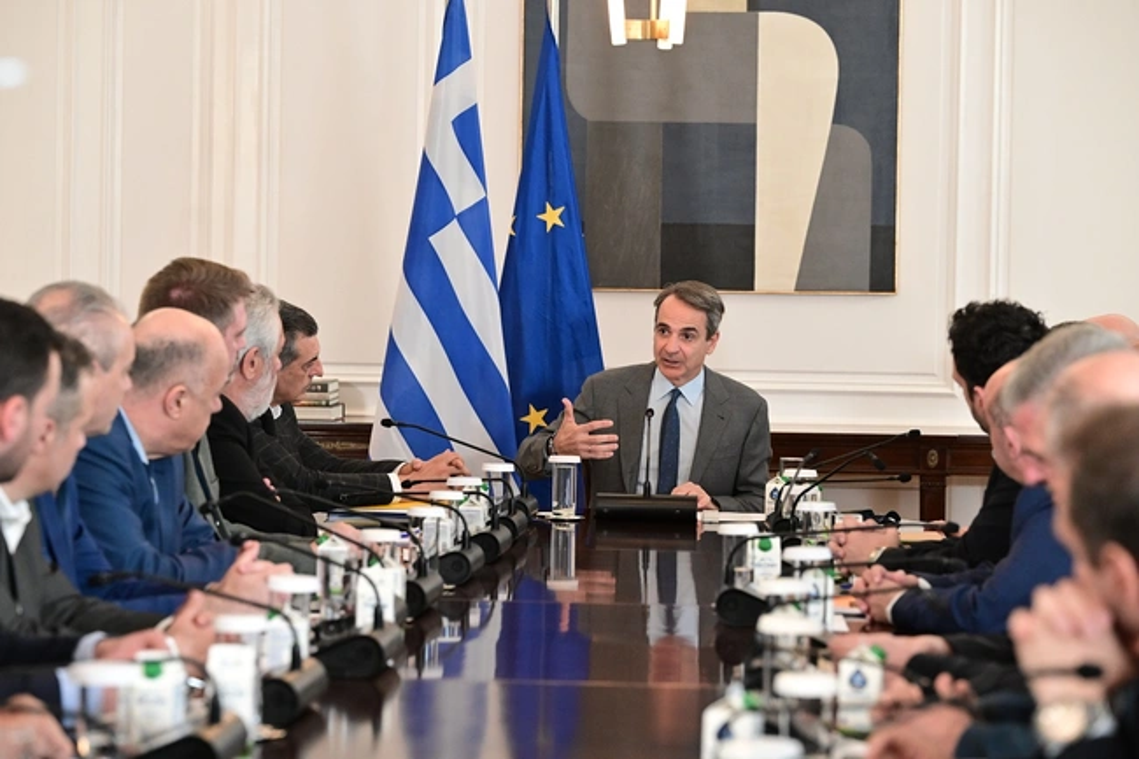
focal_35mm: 110
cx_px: 570
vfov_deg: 12.4
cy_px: 380
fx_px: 3479
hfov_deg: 18.6
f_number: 4.5
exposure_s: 1/500
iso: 5000
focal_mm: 110
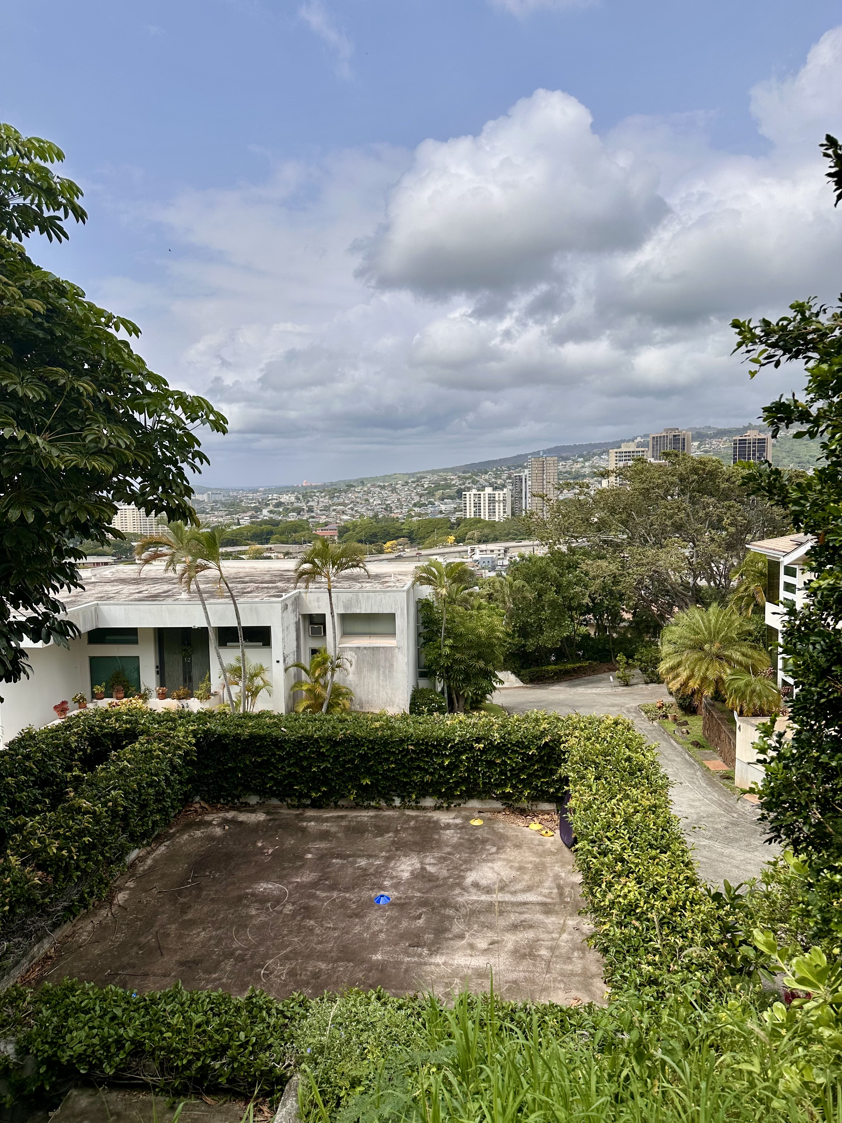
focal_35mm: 24
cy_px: 562
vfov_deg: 71.6
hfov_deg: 56.8
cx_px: 421
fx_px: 778
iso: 80
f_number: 1.78
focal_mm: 6.86
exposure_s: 1/7576
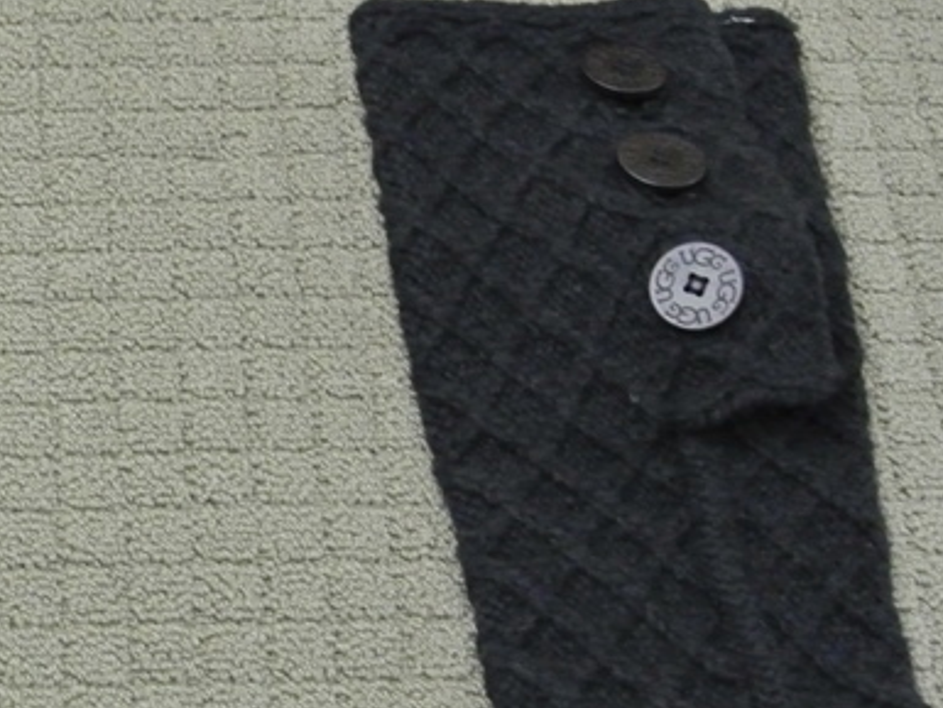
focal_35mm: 80
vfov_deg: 18.2
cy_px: 611
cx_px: 39
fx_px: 2180
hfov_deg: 23.5
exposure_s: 1/30
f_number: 3.8
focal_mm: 12.2
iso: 2000
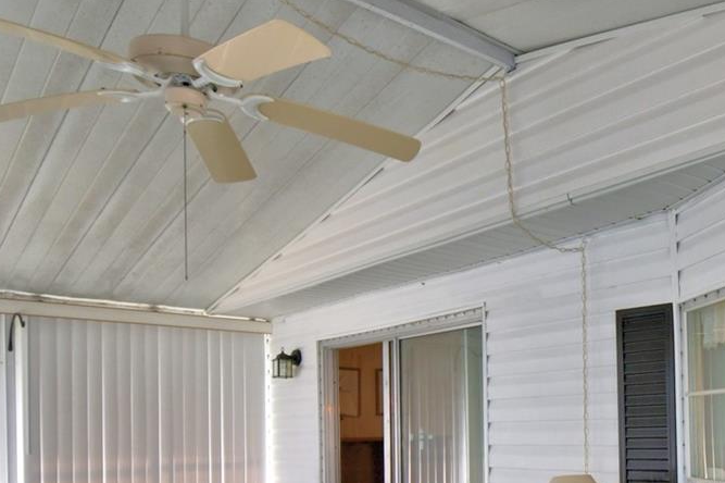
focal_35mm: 36
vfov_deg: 35.1
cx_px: 670
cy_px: 417
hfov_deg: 47.1
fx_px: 725
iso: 360
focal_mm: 10
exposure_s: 1/125
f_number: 4.5
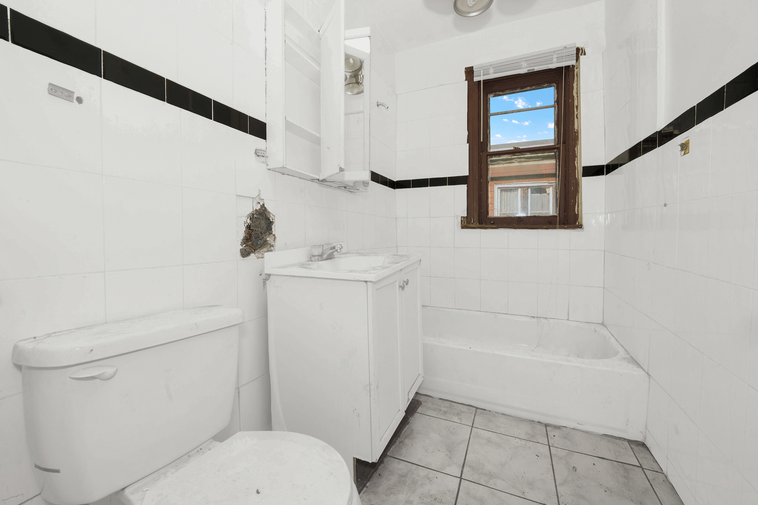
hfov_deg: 112.6
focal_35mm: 12
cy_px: 252
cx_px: 379
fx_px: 253
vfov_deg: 90.0
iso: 800
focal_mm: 12
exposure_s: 1/200
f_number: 13
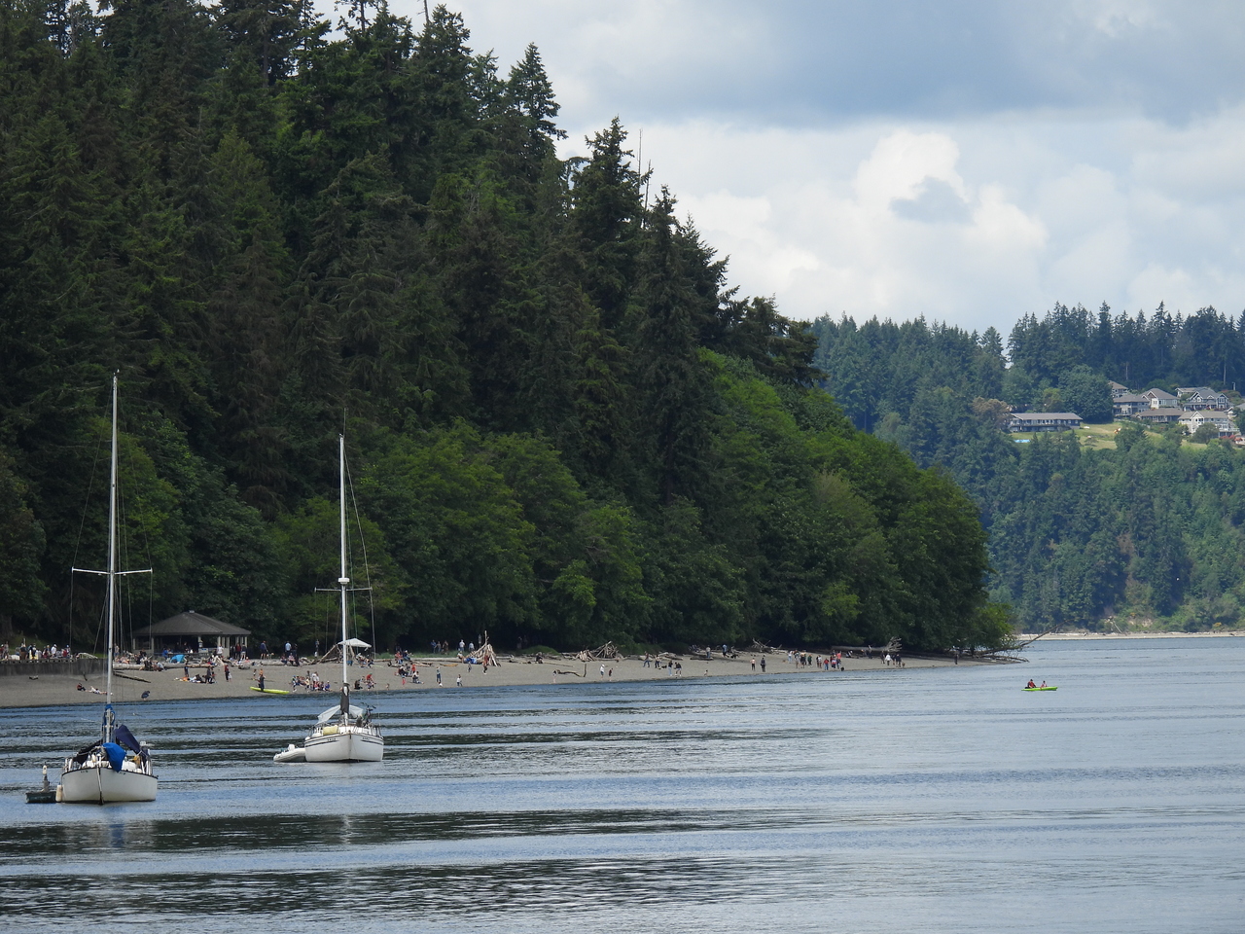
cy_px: 467
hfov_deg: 6.2
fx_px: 11509
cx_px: 622
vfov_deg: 4.6
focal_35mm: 320
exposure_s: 1/800
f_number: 5
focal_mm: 57.1
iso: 100
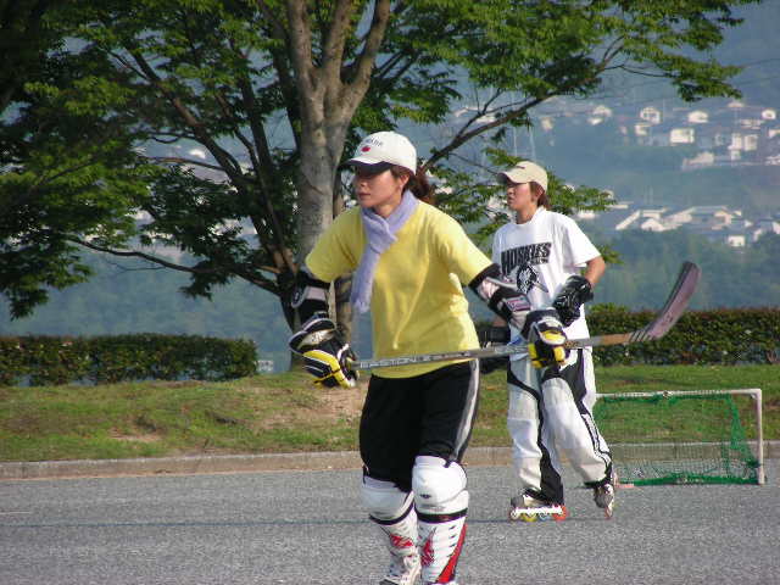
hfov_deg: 5.2
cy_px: 292
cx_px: 390
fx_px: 8563
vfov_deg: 3.9
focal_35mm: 380
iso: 50
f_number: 4
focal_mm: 63.3
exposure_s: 1/363
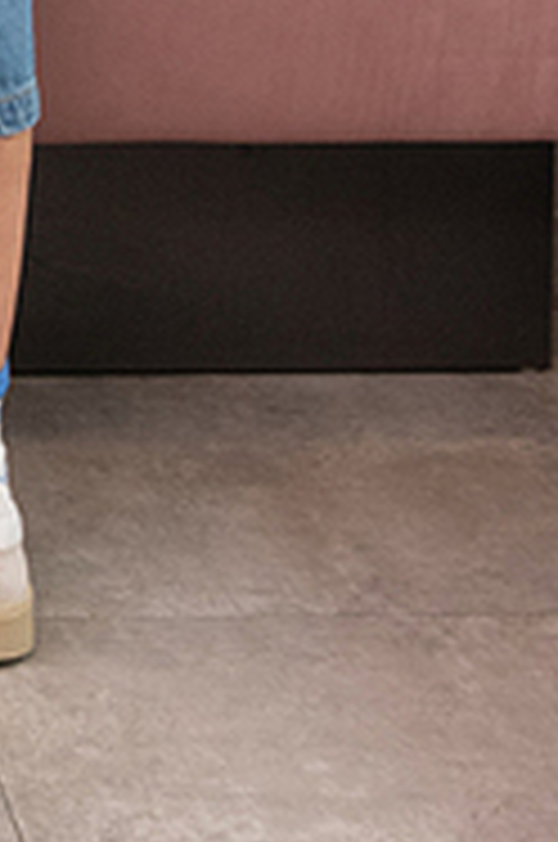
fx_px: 3034
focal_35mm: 130
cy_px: -754
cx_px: -634
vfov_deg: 13.8
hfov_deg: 9.6
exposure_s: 1/160
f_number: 5.6
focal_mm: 28
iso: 1600
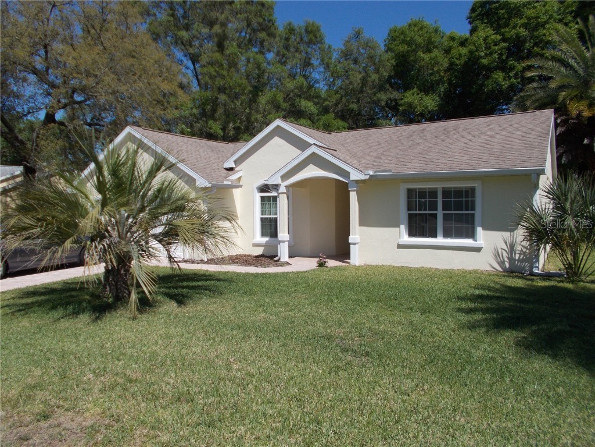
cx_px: 298
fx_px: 447
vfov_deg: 53.1
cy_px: 224
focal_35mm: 26
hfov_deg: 67.3
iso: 80
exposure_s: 1/200
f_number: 8
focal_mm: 4.6
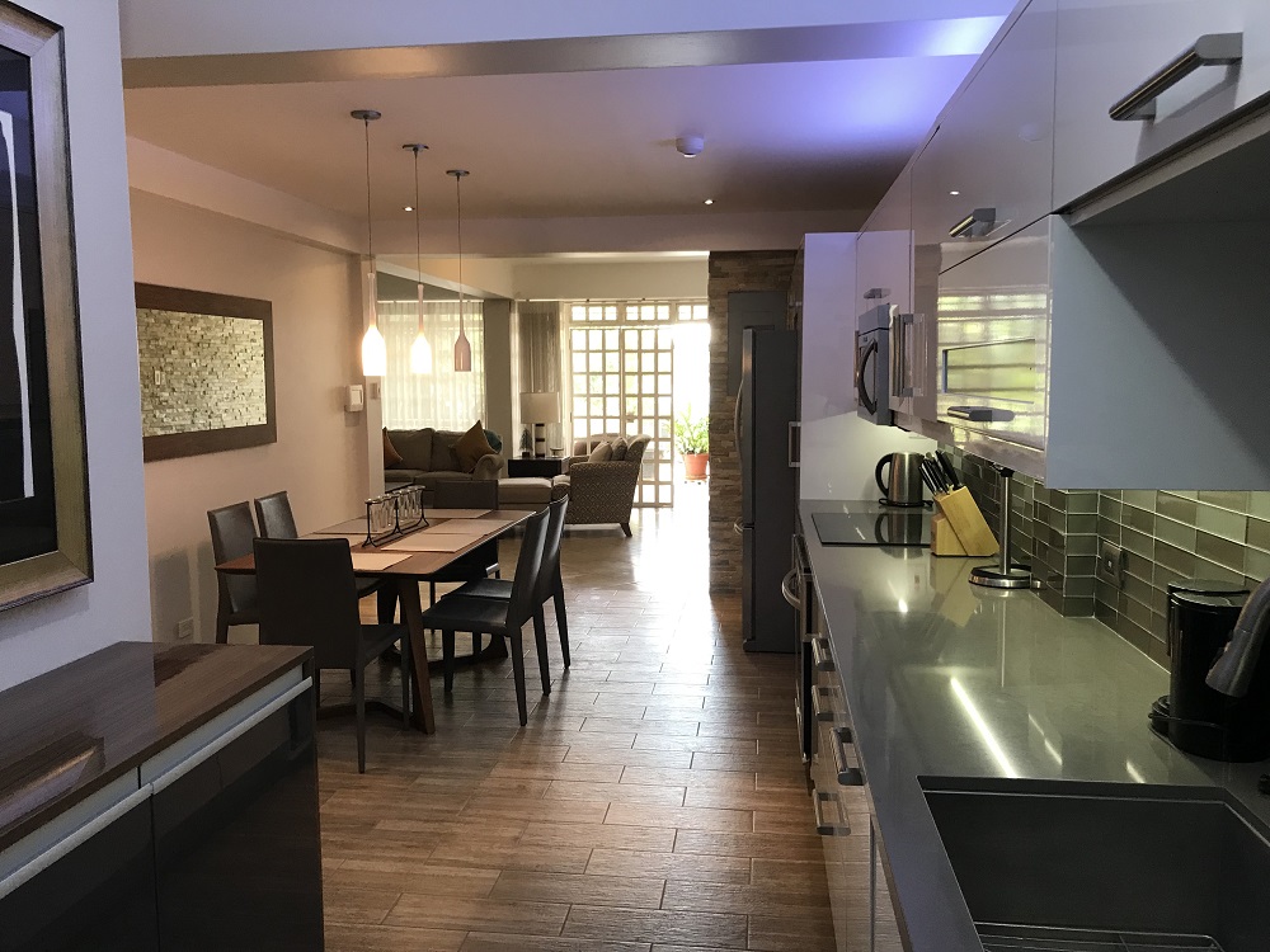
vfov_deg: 49.7
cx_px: 635
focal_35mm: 28
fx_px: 1027
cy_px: 476
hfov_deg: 63.4
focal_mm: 3.99
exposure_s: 1/30
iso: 25
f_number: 1.8
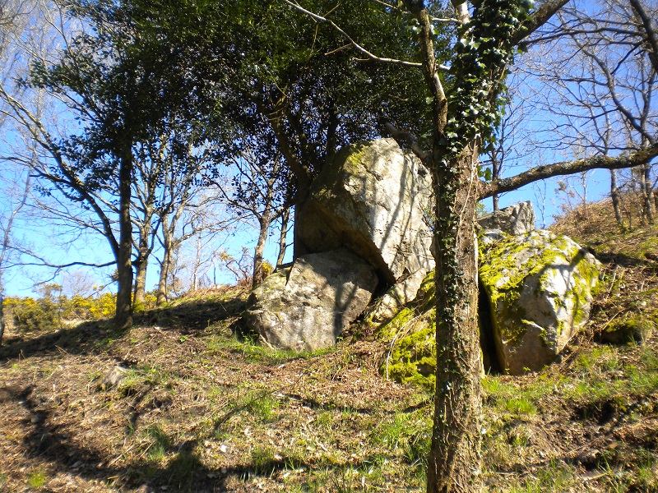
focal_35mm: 35
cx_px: 329
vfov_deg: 40.7
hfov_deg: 52.6
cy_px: 246
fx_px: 665
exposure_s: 1/199
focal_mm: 6.3
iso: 80
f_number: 4.6
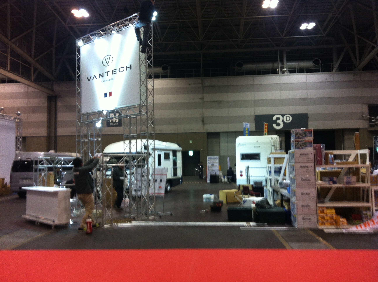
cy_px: 141
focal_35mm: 35
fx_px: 382
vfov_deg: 40.6
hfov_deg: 52.7
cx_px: 189
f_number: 2.8
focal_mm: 3.85
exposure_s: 1/15
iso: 125
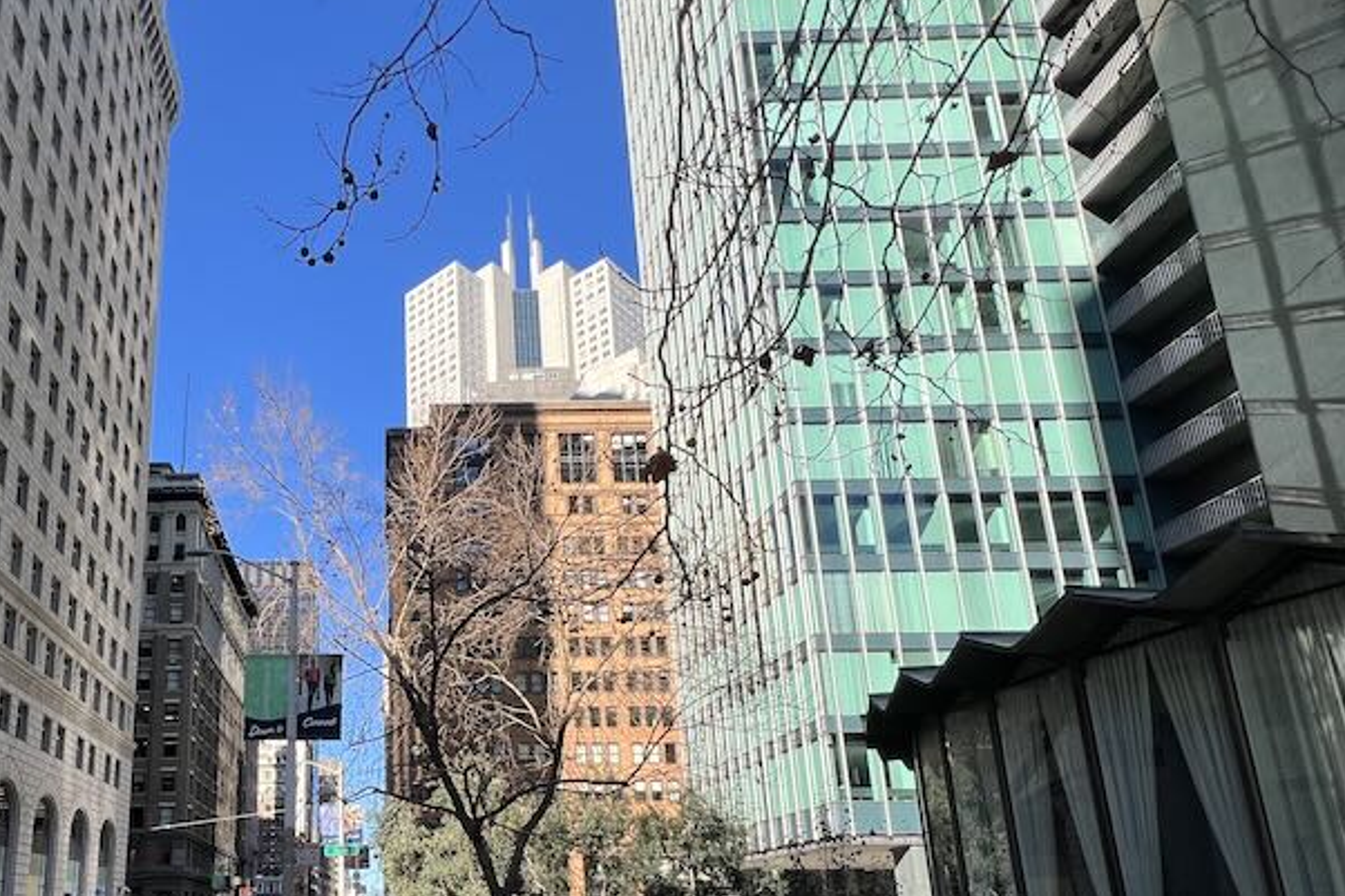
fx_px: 859
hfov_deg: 71.3
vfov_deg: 52.1
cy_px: 695
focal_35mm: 23
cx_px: 349
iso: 32
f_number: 1.8
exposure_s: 1/690
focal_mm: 1.57
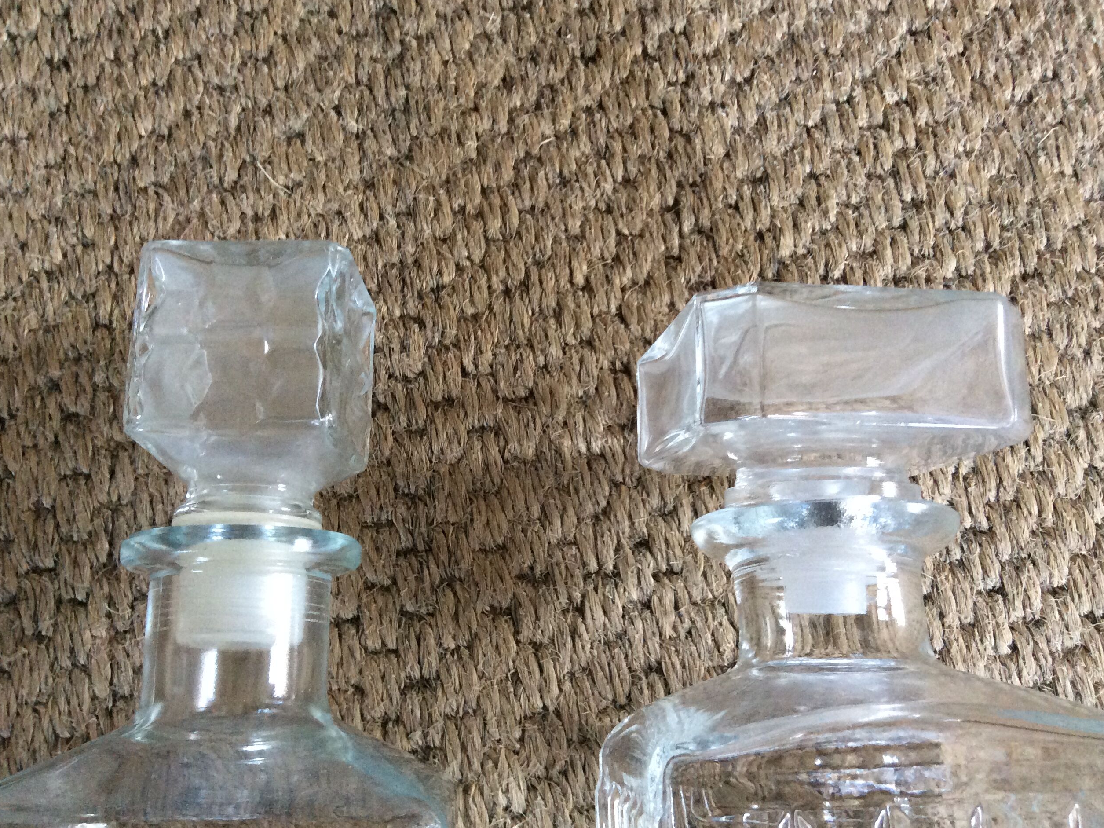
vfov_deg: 42.9
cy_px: 417
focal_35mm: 33
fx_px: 1052
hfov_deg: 55.4
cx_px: 552
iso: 160
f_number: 2.4
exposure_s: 1/25
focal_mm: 3.3
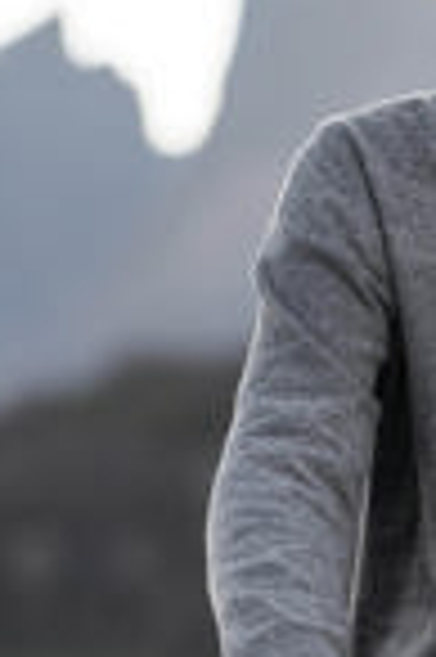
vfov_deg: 4.1
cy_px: 410
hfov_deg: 2.7
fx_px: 9141
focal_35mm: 502
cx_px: 546
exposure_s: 1/125
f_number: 2.8
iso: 100
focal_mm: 115
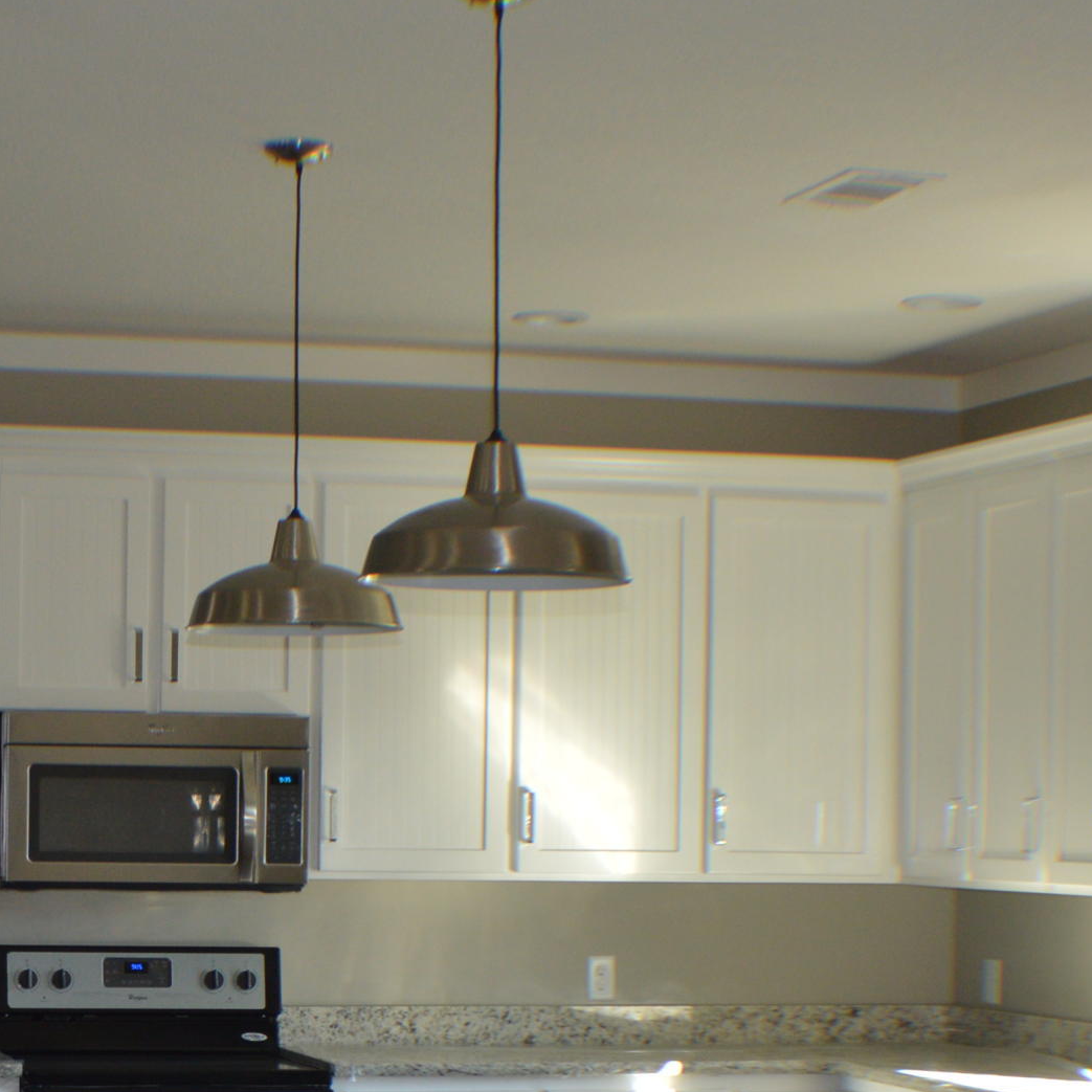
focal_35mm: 106
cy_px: 990
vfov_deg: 16.2
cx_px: 195
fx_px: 3791
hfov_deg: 16.3
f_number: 4.5
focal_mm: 29
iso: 400
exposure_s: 1/100
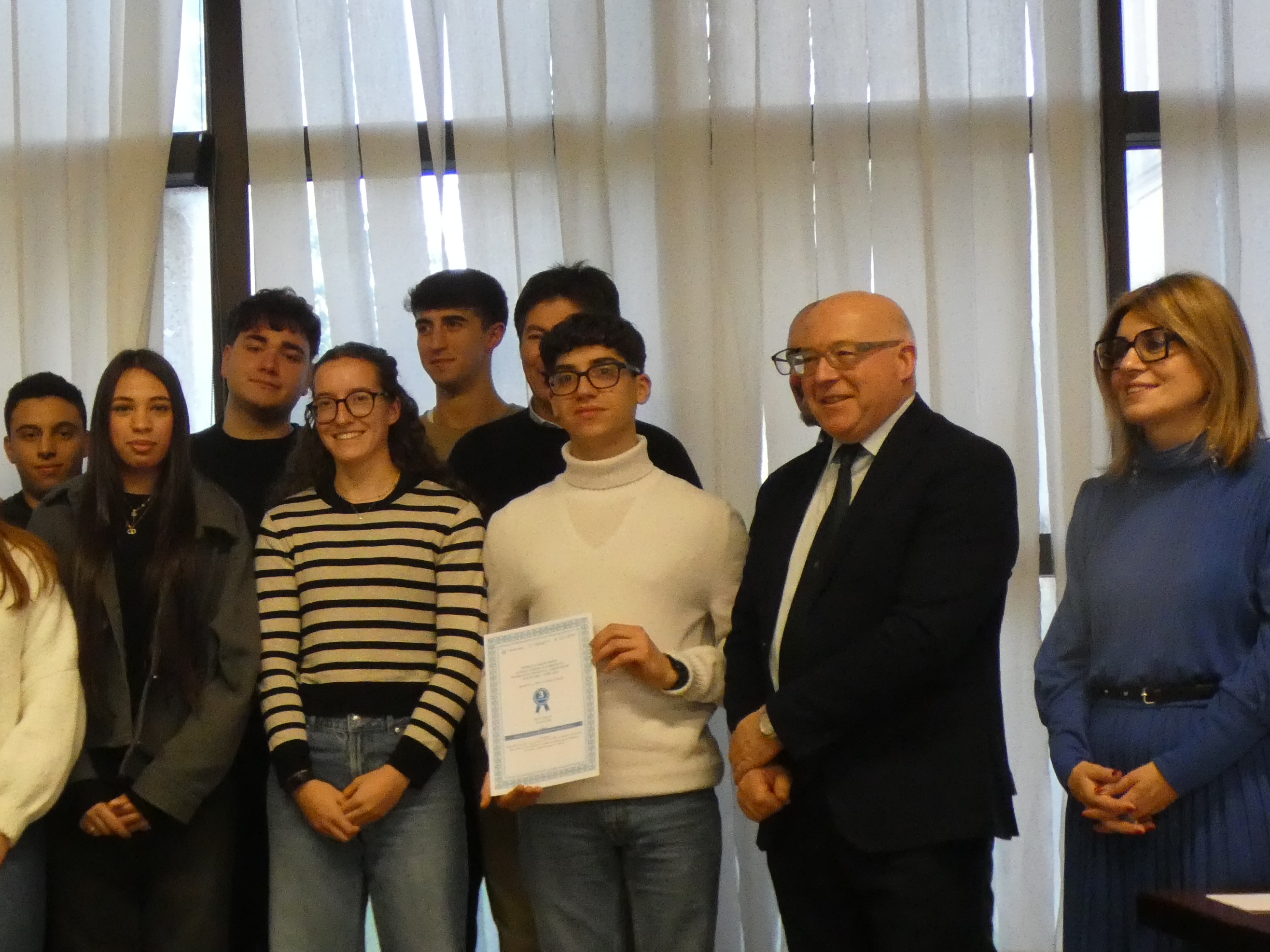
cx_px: 148
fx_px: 2458
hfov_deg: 28.0
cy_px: 565
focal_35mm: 67
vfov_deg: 21.9
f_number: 3.5
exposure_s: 1/80
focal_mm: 6.5
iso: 800
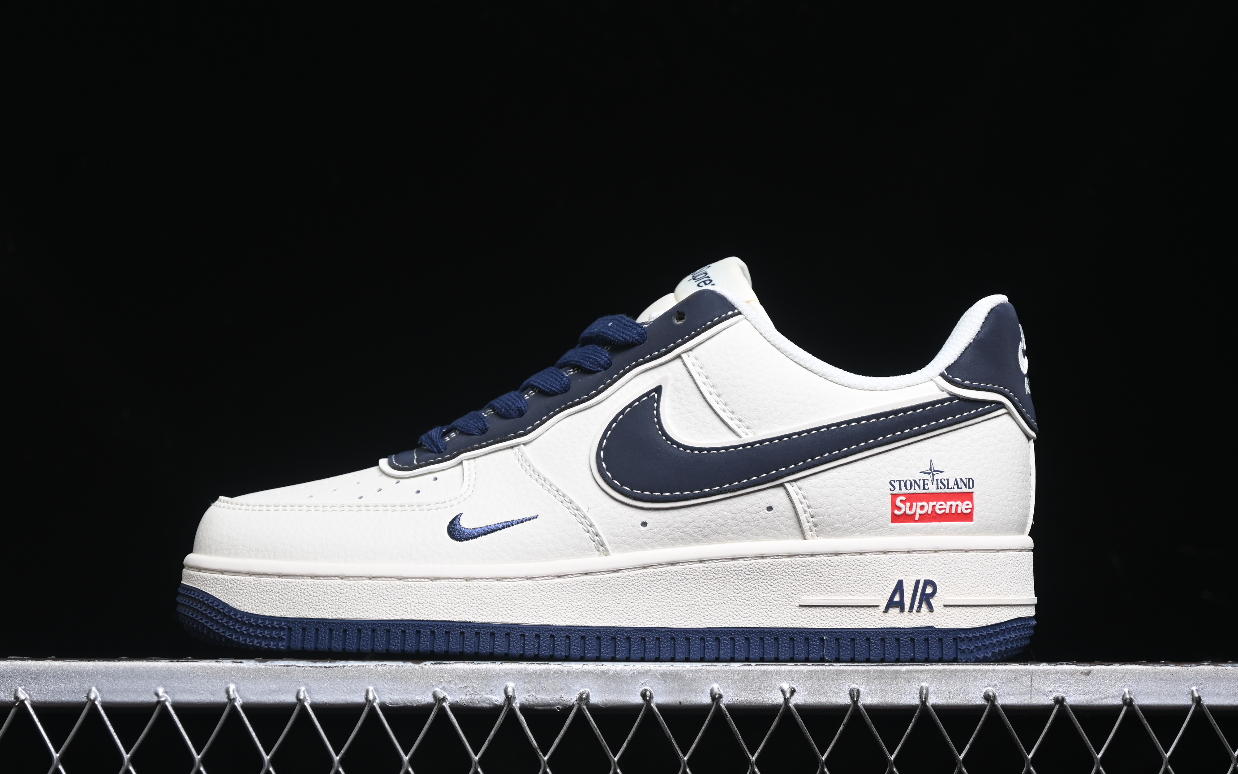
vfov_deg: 16.9
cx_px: 618
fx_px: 2598
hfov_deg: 26.8
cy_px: 402
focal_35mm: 77
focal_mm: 50
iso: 160
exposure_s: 1/60
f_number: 6.3
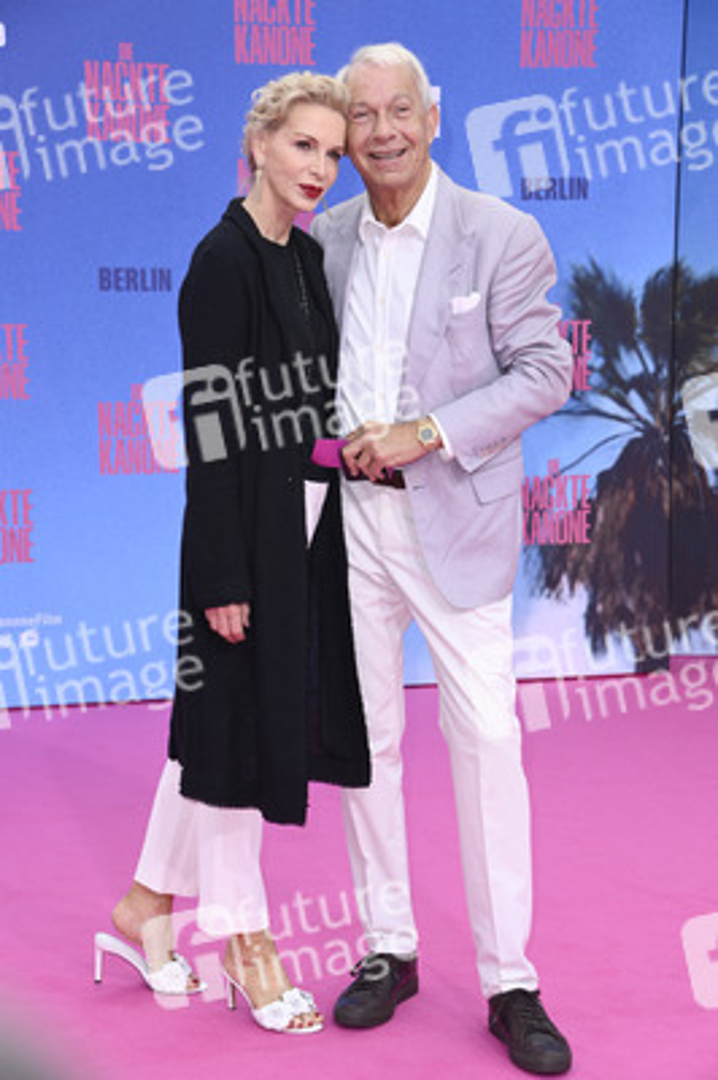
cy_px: 540
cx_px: 359
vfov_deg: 22.6
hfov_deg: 15.2
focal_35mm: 90
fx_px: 2697
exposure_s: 1/250
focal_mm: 90
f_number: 7.1
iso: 250
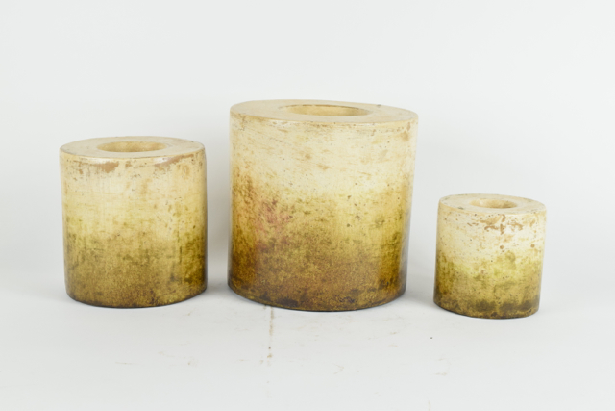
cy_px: 206
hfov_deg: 33.4
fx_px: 1025
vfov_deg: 22.6
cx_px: 308
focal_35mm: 60
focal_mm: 40
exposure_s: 1/125
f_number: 9
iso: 800
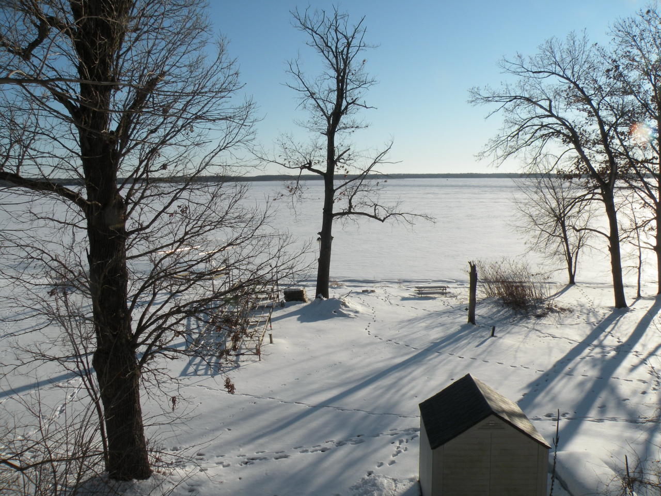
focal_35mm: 27
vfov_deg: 51.4
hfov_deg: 65.3
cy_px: 248
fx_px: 516
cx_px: 330
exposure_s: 1/286
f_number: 7.1
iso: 64
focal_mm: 4.7
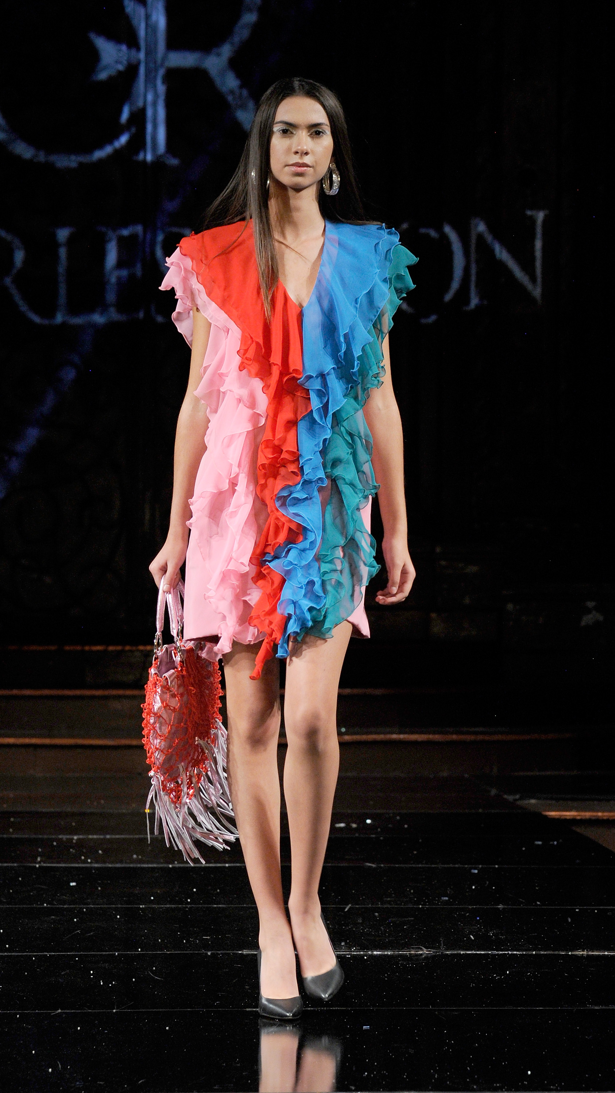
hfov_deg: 9.3
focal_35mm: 131
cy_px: 547
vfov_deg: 16.4
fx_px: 3797
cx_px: 285
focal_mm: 125
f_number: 7.1
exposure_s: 1/250
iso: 2500
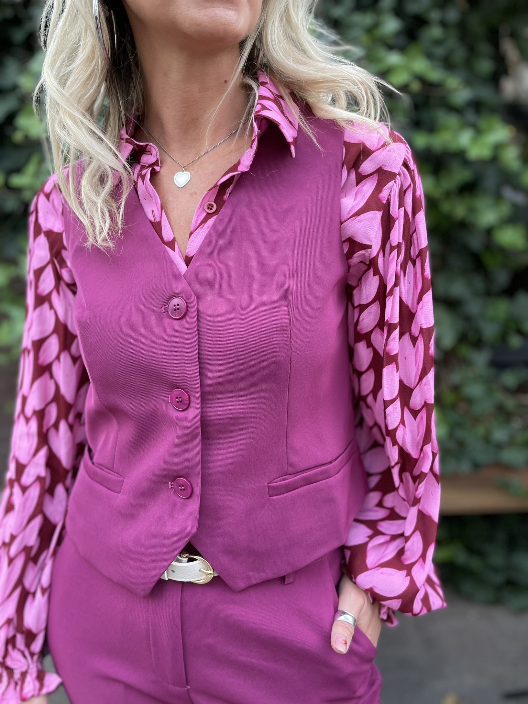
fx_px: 529
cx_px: 264
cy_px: 352
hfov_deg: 53.1
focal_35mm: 26
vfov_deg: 67.3
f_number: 1.6
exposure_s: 1/410
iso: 50
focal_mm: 4.2
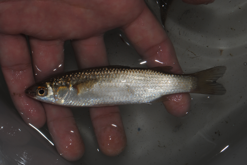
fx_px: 567
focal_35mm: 82
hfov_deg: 24.6
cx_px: 124
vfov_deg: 16.6
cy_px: 82
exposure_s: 1/30
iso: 100
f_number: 16
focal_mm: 55
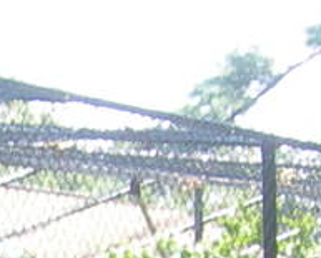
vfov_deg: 4.8
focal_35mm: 307
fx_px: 2921
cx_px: -629
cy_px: 821
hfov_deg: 5.9
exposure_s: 1/117
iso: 50
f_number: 2.8
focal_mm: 7.8
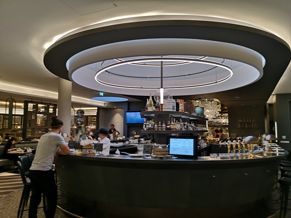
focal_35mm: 27
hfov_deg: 65.3
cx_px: 146
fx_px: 227
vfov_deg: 51.4
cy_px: 109
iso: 64
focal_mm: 3.95
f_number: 1.8
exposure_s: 1/50
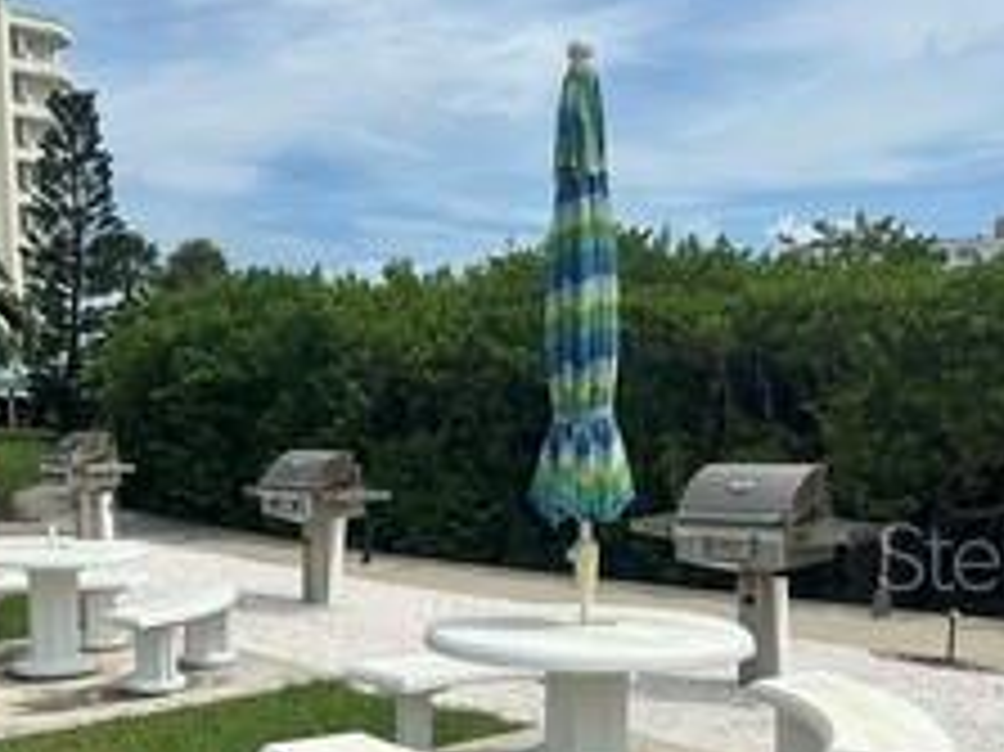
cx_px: 401
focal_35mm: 43
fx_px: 1246
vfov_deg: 33.0
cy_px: 554
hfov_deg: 43.6
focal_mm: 6.86
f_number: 1.78
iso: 80
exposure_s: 1/8197
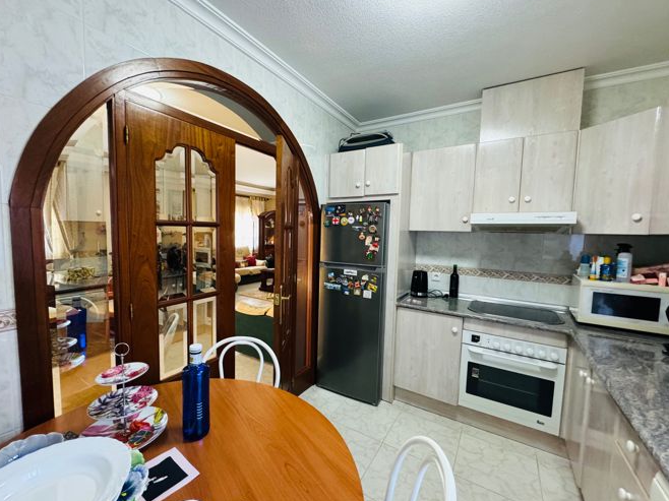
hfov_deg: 98.1
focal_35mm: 15
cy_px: 252
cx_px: 314
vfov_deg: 81.7
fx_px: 290
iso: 640
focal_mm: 2.22
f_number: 2.2
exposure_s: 1/50
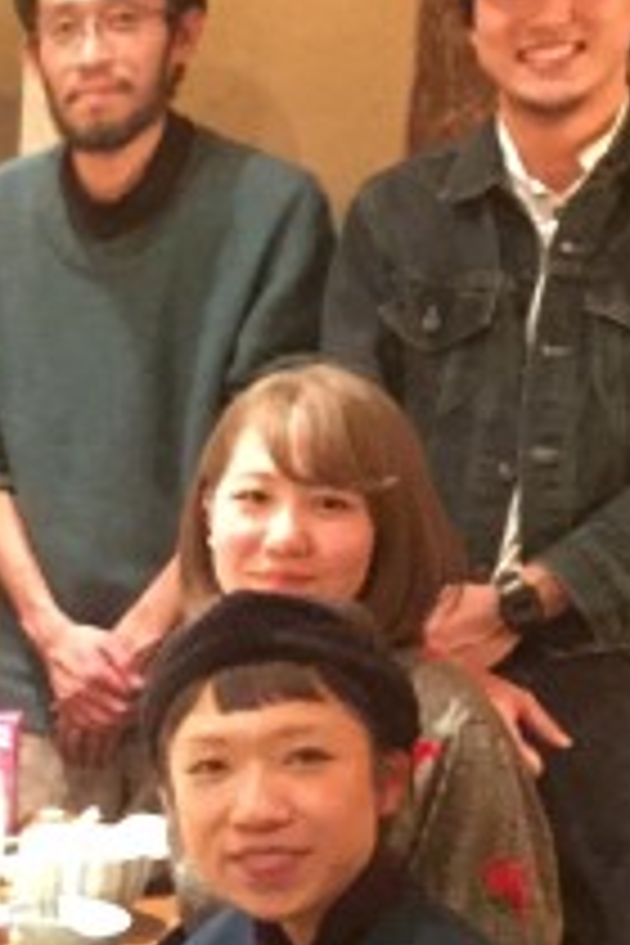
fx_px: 2415
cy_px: 734
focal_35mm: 92
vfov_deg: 21.9
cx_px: -414
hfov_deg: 13.7
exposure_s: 1/15
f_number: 2.2
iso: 1600
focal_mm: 4.15
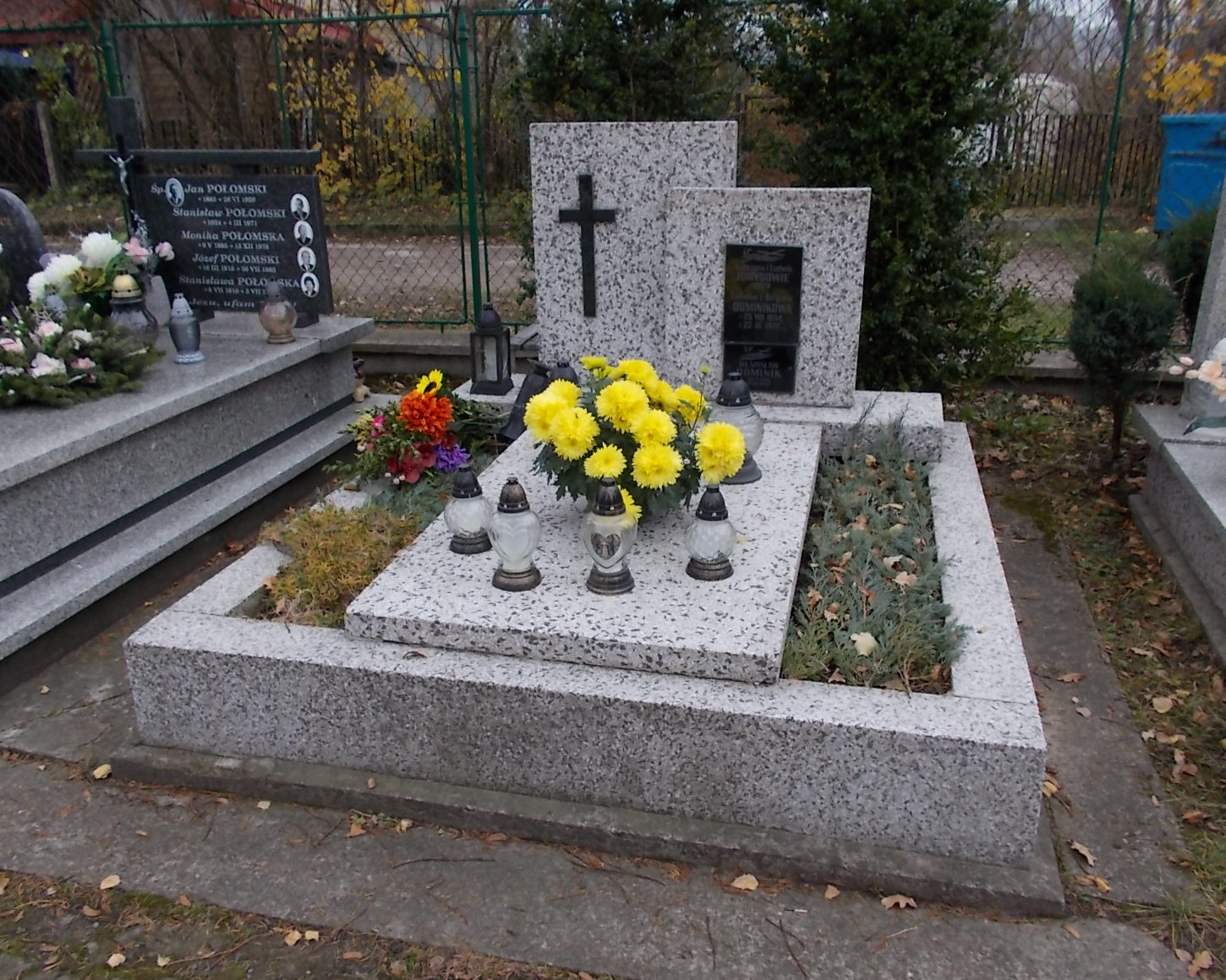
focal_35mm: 28
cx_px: 602
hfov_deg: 62.2
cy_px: 496
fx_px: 1016
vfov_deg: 51.5
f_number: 3.2
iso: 80
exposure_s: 1/80
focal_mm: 4.6
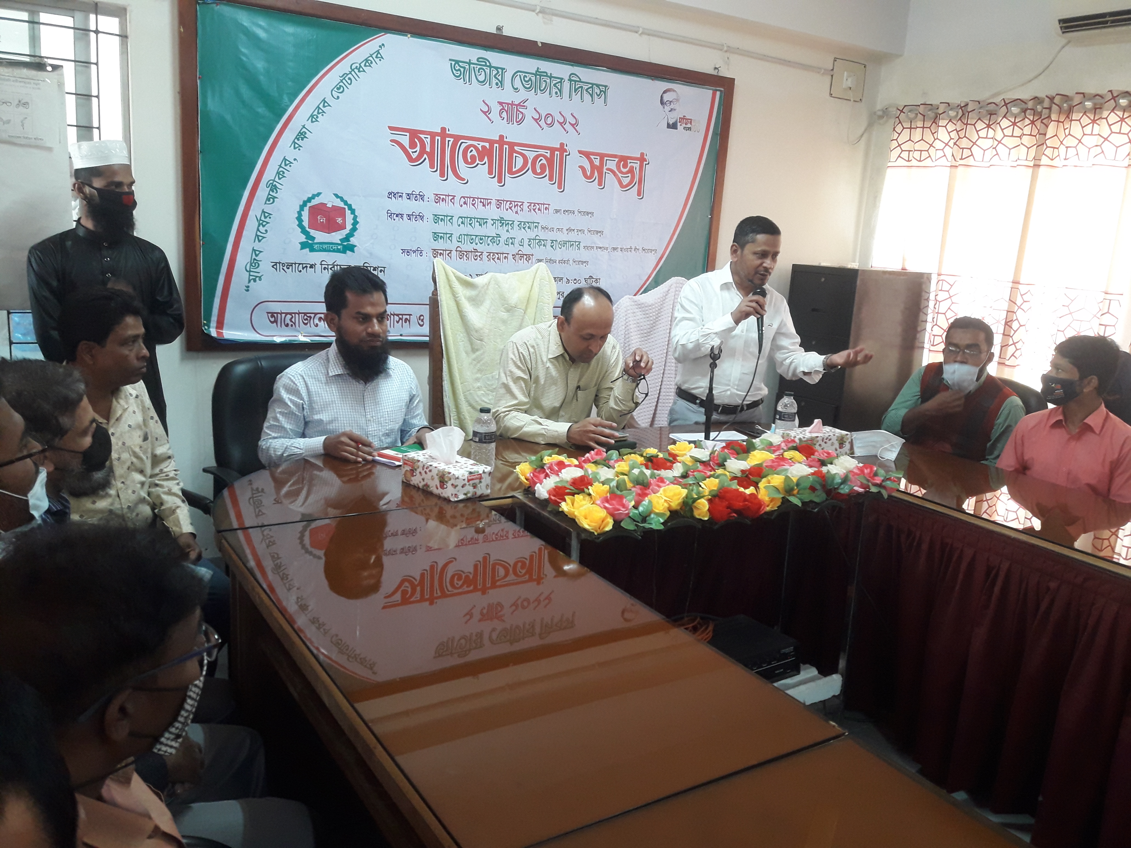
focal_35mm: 28
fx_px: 915
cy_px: 424
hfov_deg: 63.4
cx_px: 566
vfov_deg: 49.7
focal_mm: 3.7
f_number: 1.9
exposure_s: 1/33
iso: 125
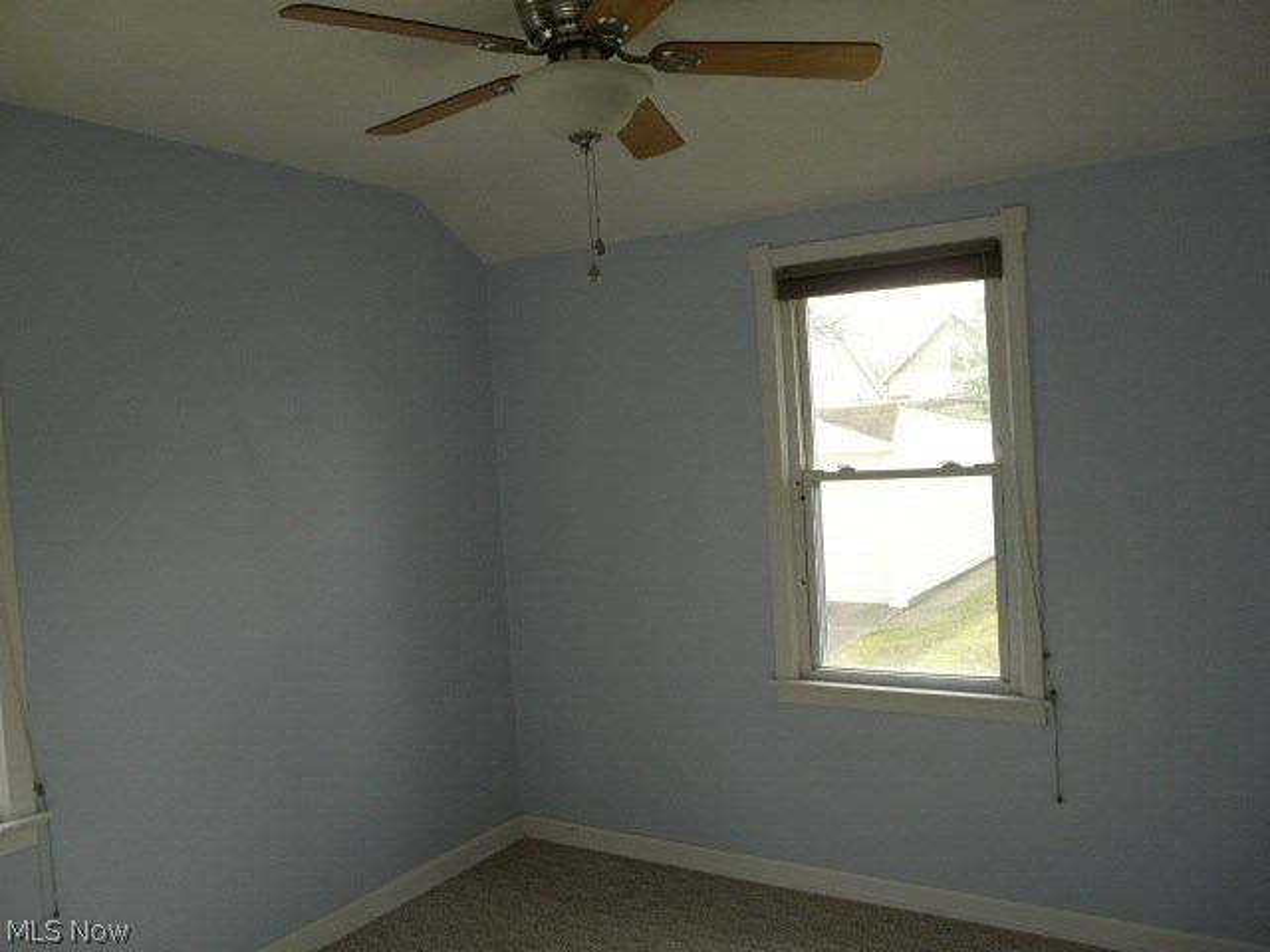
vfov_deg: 49.7
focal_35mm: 28
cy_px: 476
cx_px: 635
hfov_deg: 63.4
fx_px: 1027
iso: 100
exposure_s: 1/80
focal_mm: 4.6
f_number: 2.8
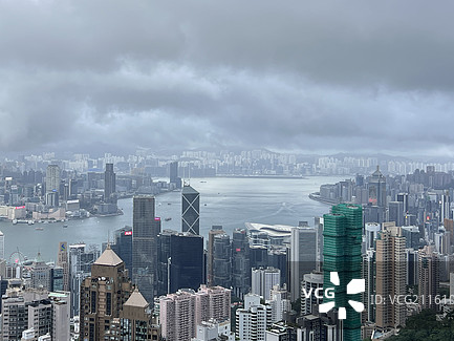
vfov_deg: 30.2
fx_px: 630
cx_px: 101
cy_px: 130
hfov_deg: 38.4
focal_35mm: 48
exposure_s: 1/909
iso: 50
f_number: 1.5
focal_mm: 5.7
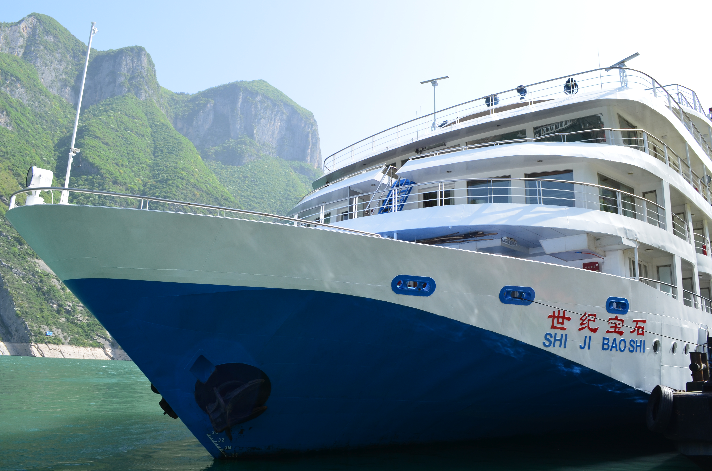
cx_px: 356
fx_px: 533
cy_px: 236
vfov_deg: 47.7
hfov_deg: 67.5
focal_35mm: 27
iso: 200
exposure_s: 1/125
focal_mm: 18
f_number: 11
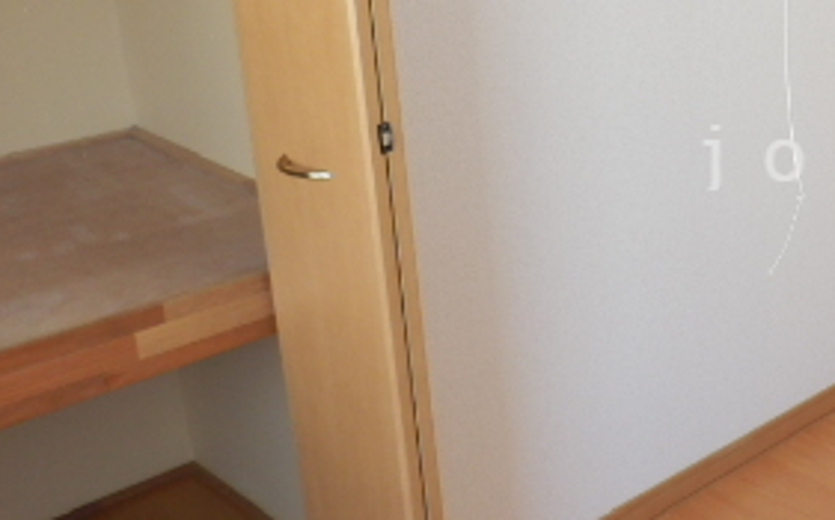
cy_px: 155
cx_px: 900
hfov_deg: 31.5
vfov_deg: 22.2
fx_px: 1319
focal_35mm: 58
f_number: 3
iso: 100
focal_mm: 4.2
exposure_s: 1/30
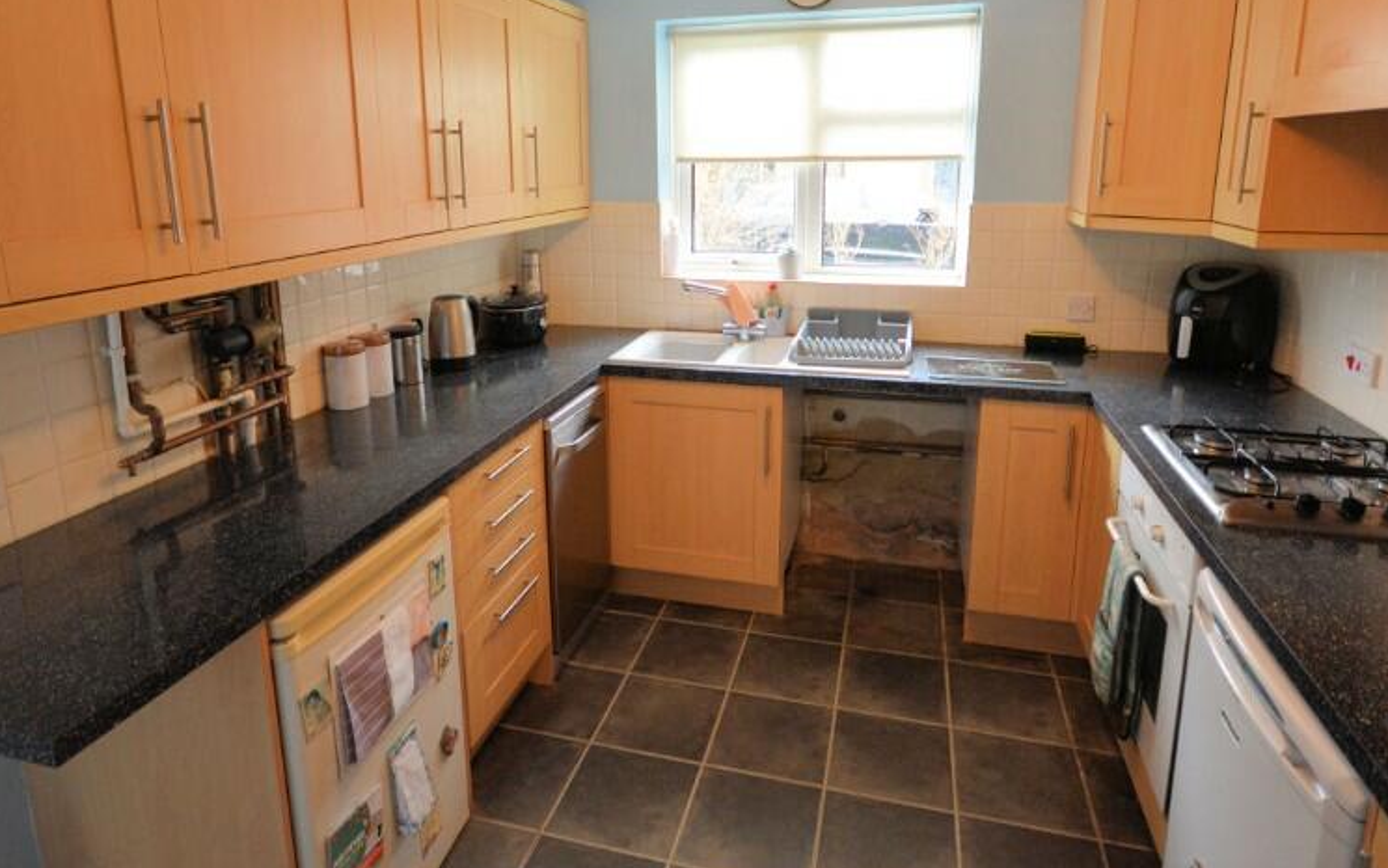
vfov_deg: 56.6
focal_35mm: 21
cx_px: 678
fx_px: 795
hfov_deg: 82.3
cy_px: 326
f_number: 4
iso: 800
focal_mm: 10
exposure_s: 1/40
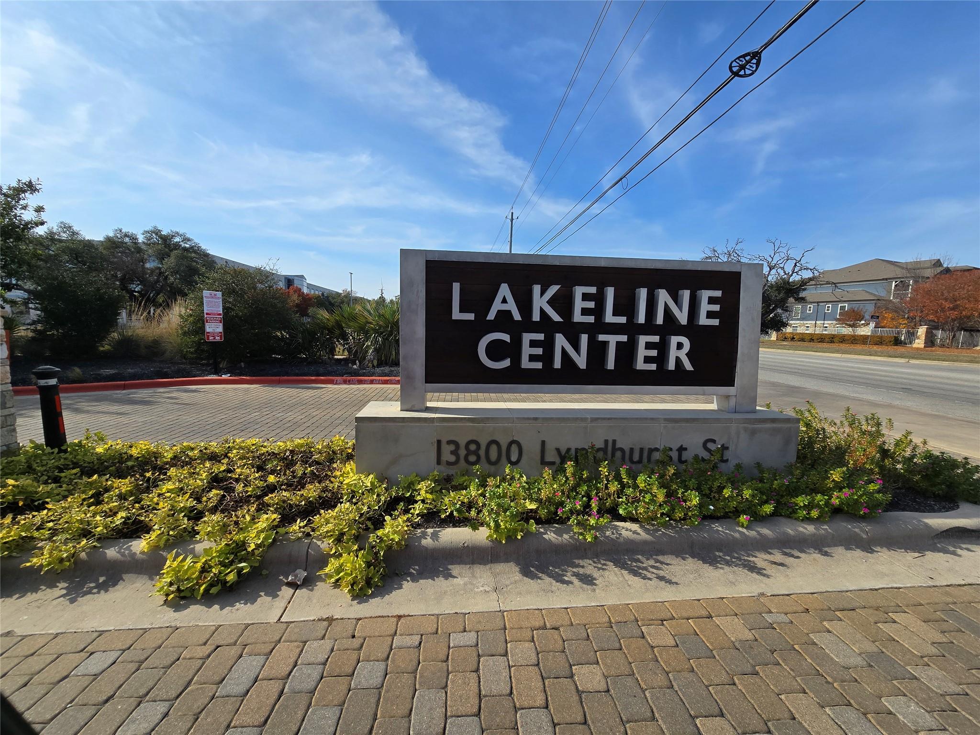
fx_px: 368
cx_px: 490
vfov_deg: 89.9
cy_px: 368
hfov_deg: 106.2
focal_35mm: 13
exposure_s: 1/2371
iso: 50
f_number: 2.2
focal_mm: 2.2
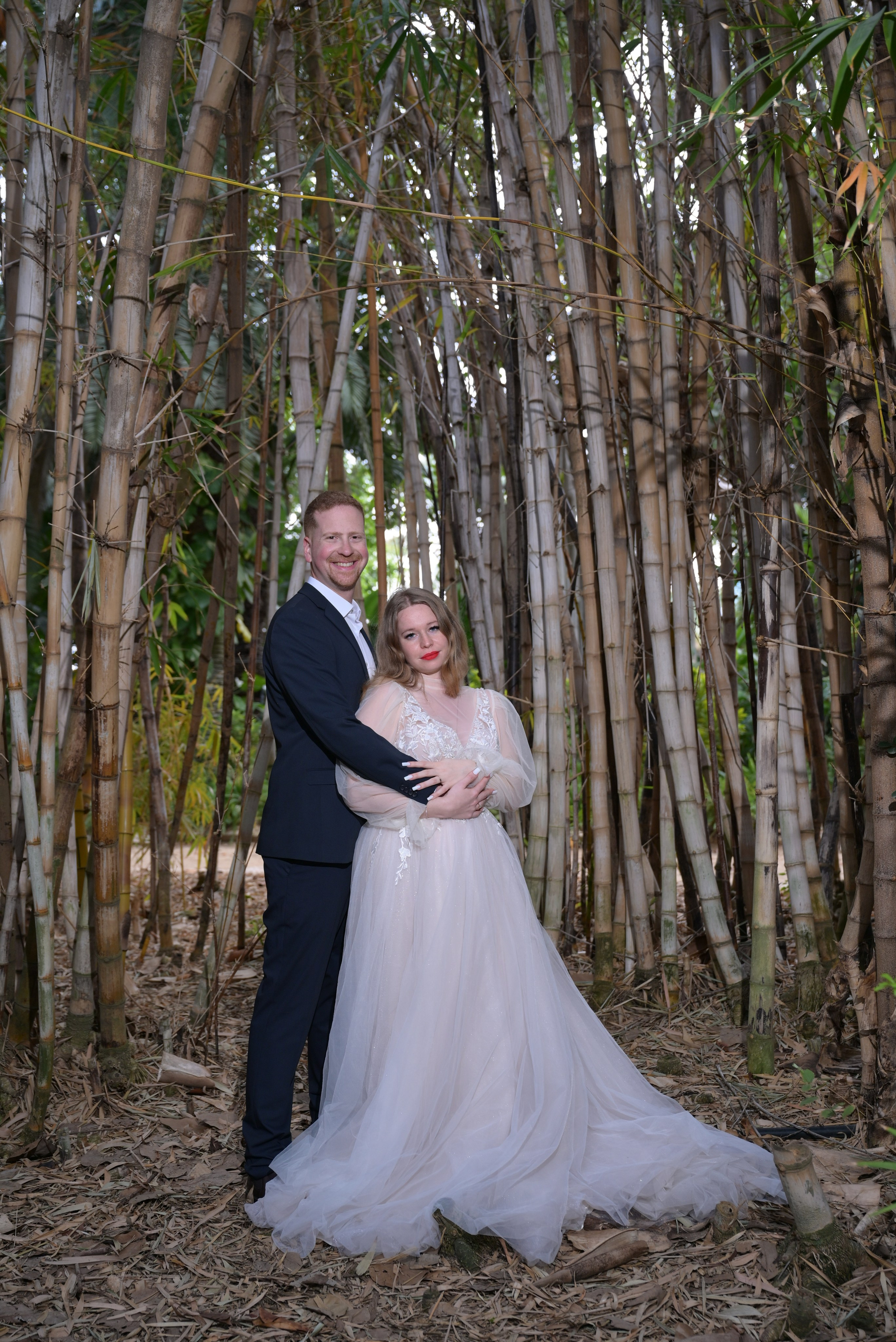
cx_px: 448
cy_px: 671
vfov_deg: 49.5
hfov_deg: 34.2
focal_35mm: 39
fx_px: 1454
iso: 250
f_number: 3.5
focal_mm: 39
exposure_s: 1/160
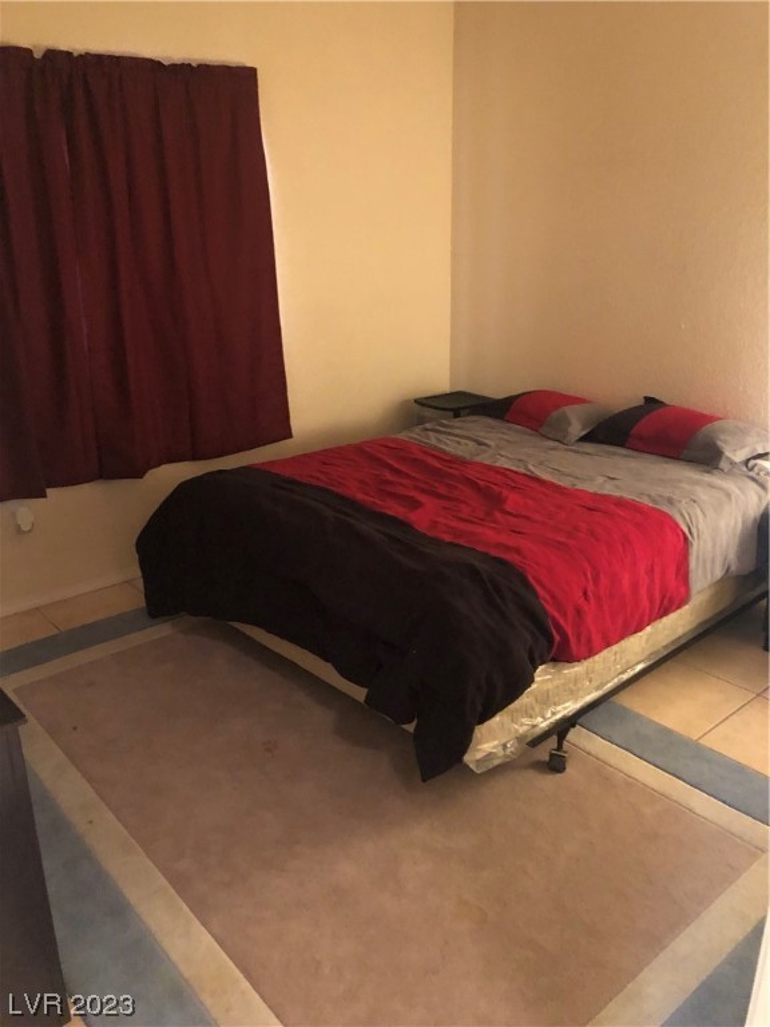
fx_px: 830
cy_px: 514
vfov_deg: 63.4
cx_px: 385
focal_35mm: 28
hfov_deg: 49.7
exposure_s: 1/4
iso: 125
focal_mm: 3.99
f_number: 1.8
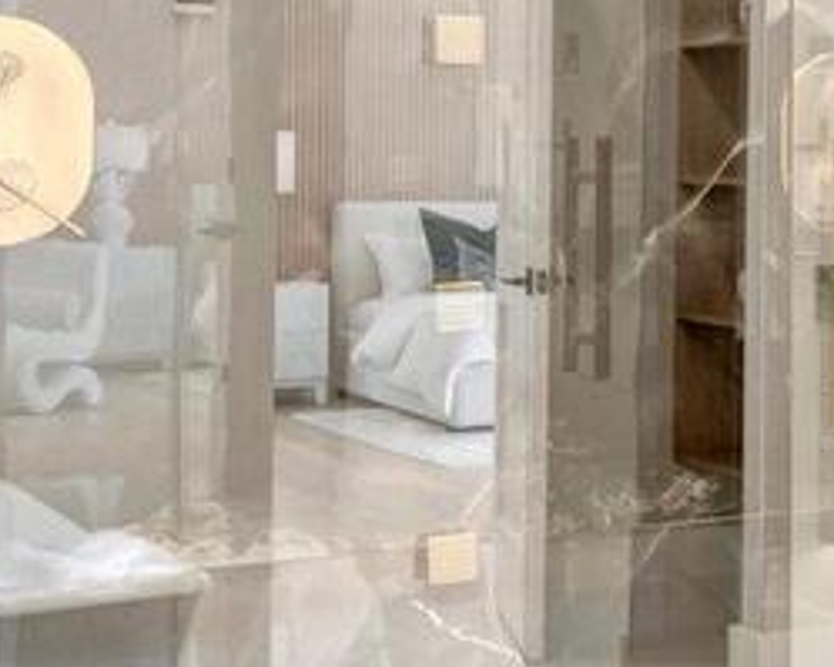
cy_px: 184
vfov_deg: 17.6
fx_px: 2147
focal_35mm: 87
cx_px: 1410
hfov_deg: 18.3
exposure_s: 1/8
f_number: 8
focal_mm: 16
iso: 1250
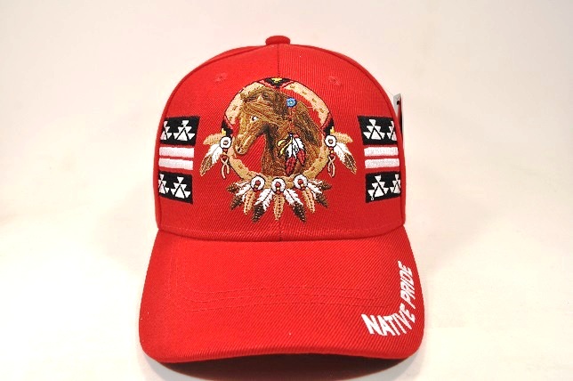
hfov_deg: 57.3
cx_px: 286
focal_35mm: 33
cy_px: 190
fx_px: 525
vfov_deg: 39.9
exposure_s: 1/250
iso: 200
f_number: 8
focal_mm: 22
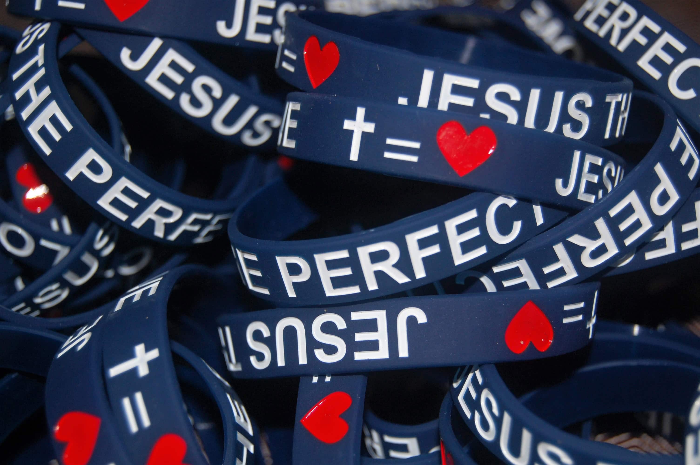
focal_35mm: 68
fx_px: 1311
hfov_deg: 29.9
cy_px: 232
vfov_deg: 20.1
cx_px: 350
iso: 400
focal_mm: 45
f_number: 5.3
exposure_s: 1/60
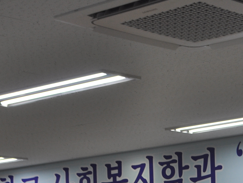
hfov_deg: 13.7
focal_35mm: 143
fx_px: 1004
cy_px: 216
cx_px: 194
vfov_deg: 10.2
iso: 250
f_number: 5
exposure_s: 1/50
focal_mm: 36
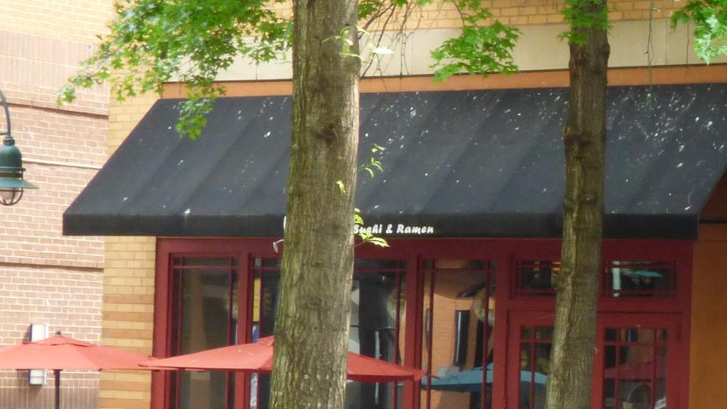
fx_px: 2680
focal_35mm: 139
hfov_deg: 15.1
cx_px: 767
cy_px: 298
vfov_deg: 8.7
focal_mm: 9.51
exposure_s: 1/60
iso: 400
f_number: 8
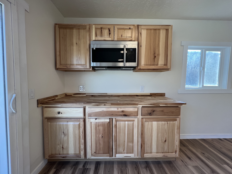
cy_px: 87
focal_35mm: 13
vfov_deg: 89.9
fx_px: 87
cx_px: 116
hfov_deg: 106.2
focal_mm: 1.57
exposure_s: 1/120
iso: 64
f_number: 1.8
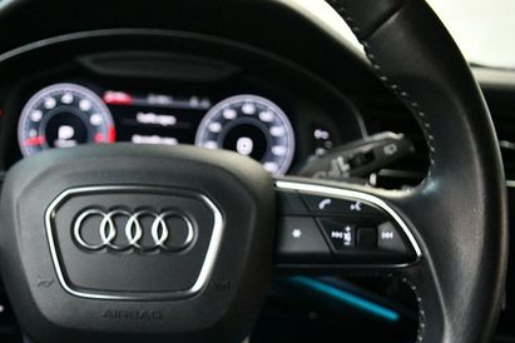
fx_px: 601
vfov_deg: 31.2
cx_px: 142
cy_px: 265
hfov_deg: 45.1
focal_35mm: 42
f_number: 3.5
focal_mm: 18
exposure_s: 1/60
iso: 4000
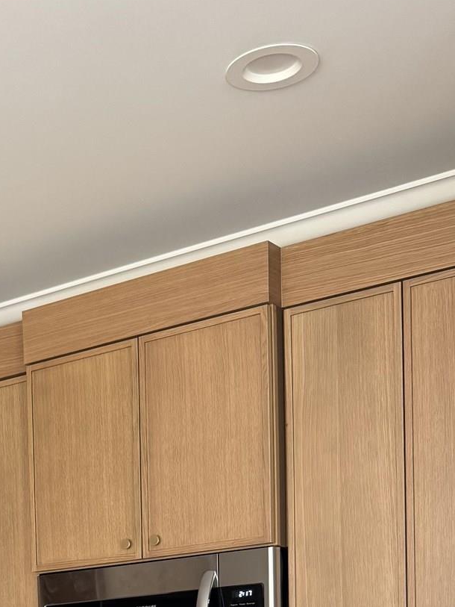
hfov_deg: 20.4
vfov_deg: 25.3
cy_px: 753
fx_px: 1191
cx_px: -76
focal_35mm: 68
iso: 200
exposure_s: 1/74
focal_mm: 6.76
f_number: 1.78
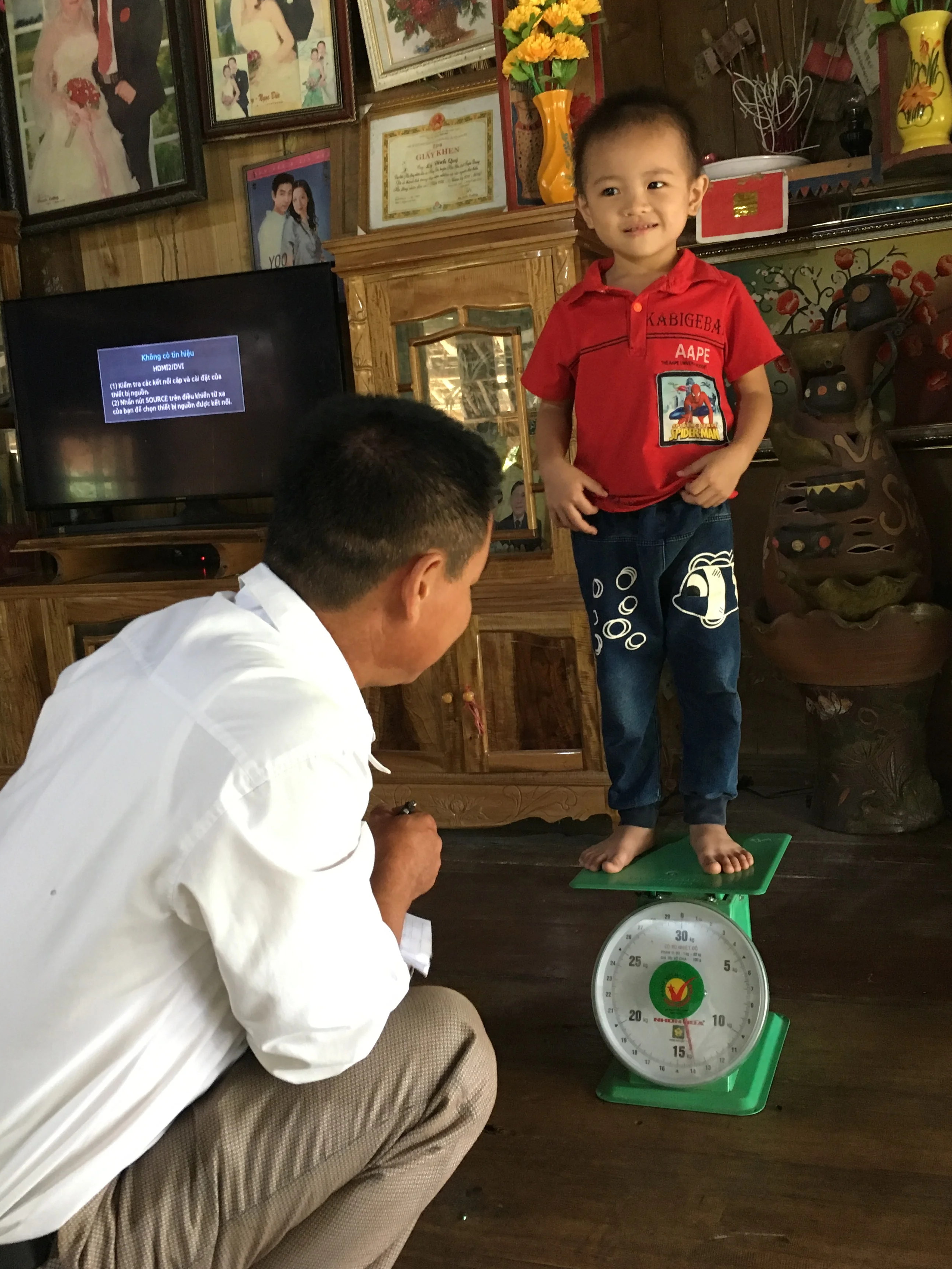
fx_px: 1247
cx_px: 484
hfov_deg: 41.8
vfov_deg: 53.8
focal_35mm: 34
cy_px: 560
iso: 200
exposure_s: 1/20
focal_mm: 4.15
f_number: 2.2
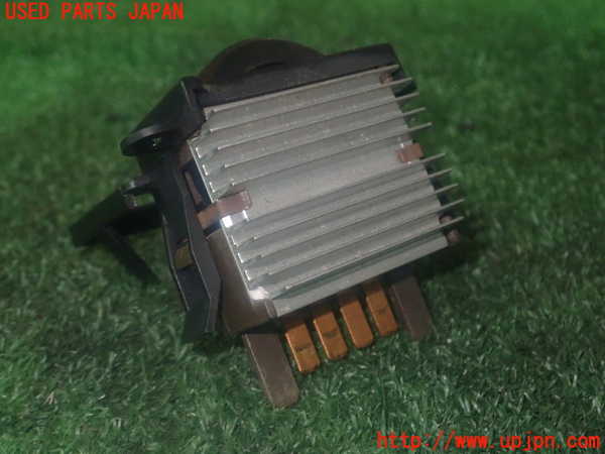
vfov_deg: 29.7
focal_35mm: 49
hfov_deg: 38.9
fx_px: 856
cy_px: 227
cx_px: 302
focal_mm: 8.99
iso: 1000
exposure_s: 1/50
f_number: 3.2
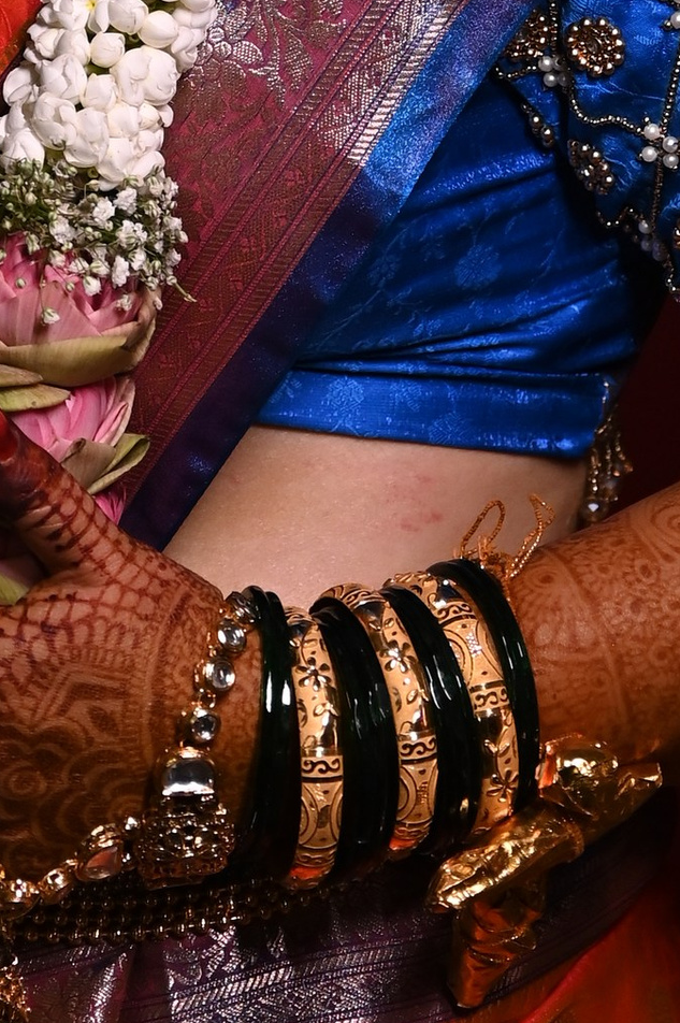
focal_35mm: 194
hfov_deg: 7.1
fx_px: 5506
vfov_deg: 10.5
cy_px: 32
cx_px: 140
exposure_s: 1/200
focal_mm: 48
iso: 800
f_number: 2.8
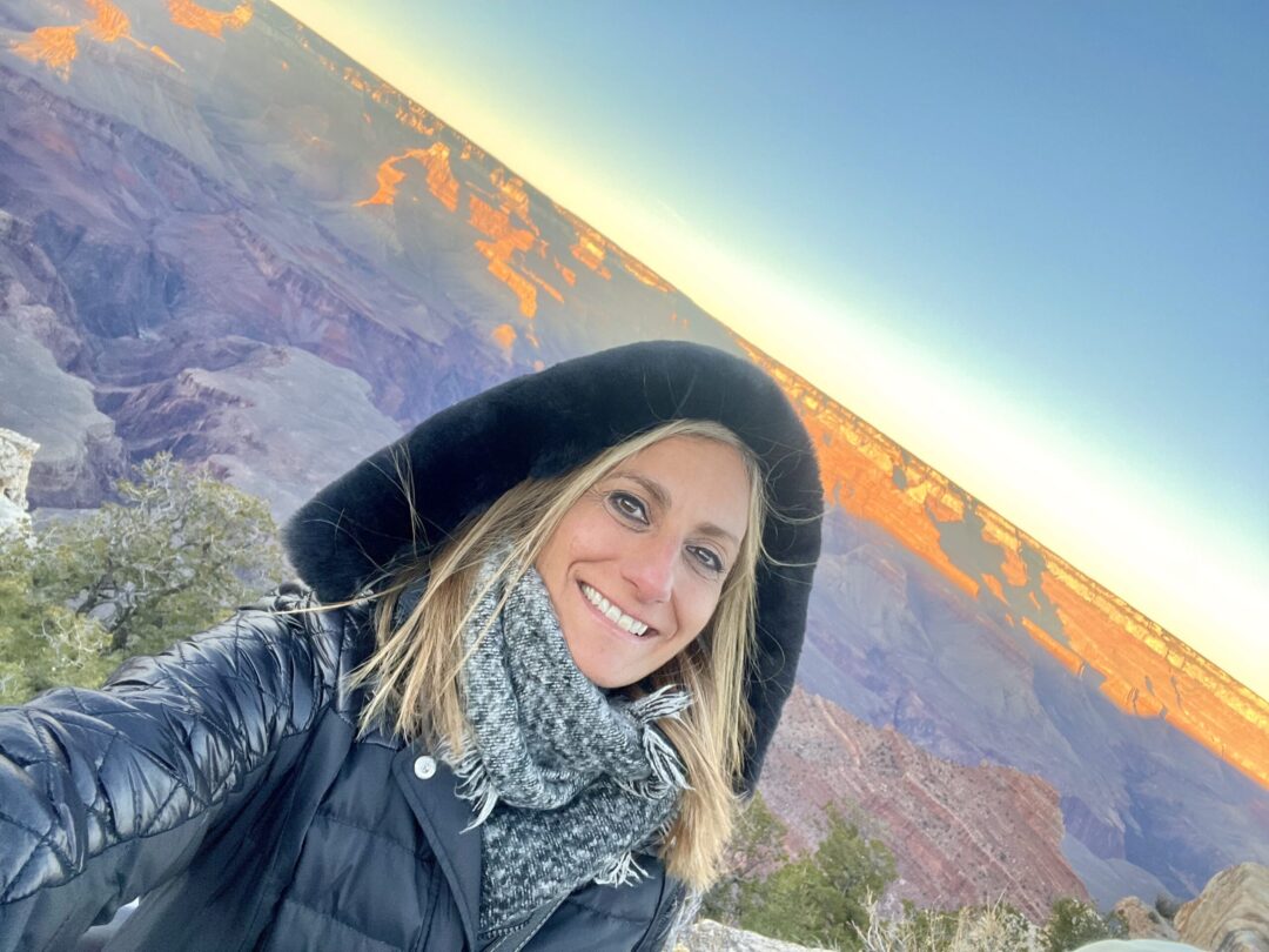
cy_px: 476
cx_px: 634
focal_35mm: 23
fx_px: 843
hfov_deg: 73.9
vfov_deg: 58.9
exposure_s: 1/121
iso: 64
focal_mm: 2.71
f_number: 2.2
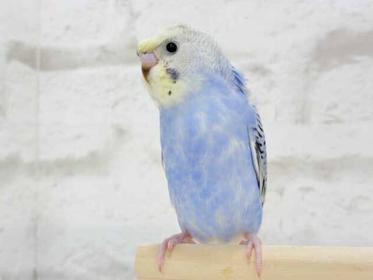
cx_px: 184
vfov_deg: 27.5
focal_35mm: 53
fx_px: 571
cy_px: 140
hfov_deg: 36.2
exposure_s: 1/50
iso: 40
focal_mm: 5.96
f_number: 1.6
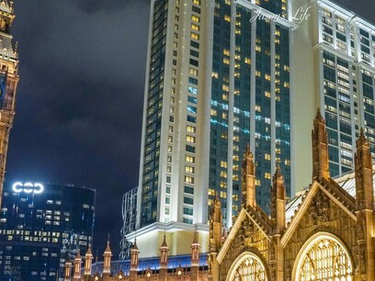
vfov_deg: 29.2
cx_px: 280
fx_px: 520
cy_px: 244
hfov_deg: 38.6
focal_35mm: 48
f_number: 6.3
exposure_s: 1/30
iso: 4000
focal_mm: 24
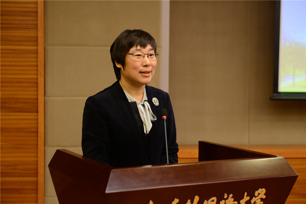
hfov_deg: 28.8
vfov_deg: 19.5
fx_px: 595
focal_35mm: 70
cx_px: 153
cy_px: 102
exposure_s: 1/50
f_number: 3.5
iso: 1000
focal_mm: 70
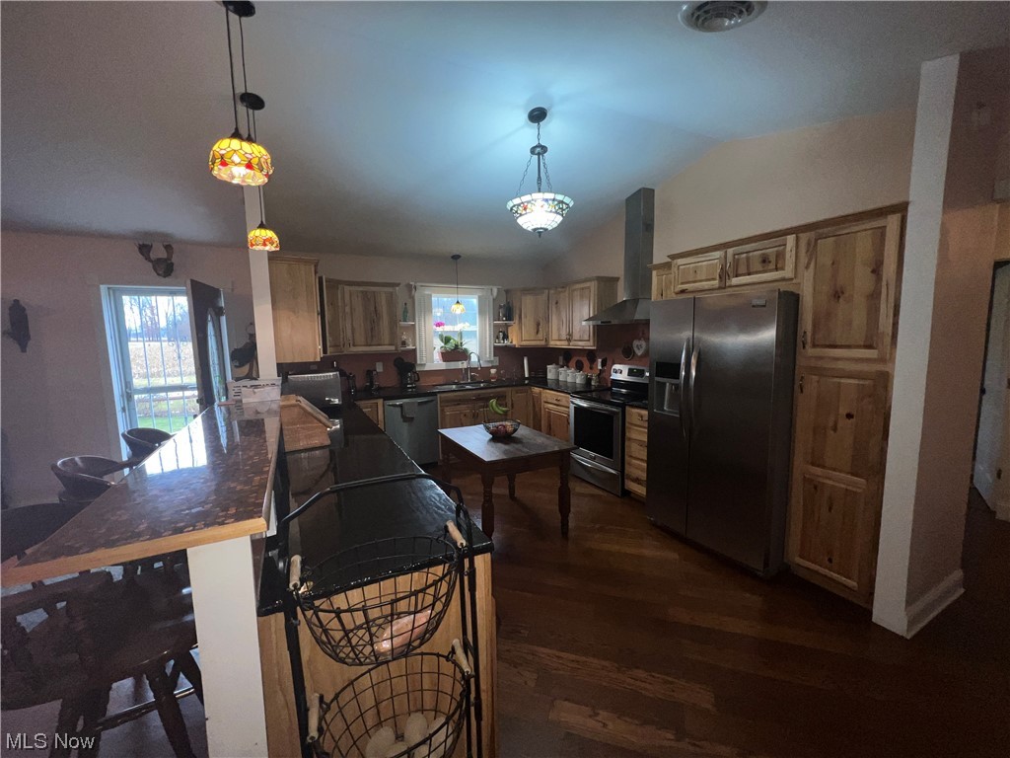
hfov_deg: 106.2
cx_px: 505
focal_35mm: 13
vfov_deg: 89.9
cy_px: 379
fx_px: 379
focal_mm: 1.57
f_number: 1.8
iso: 80
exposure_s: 1/60
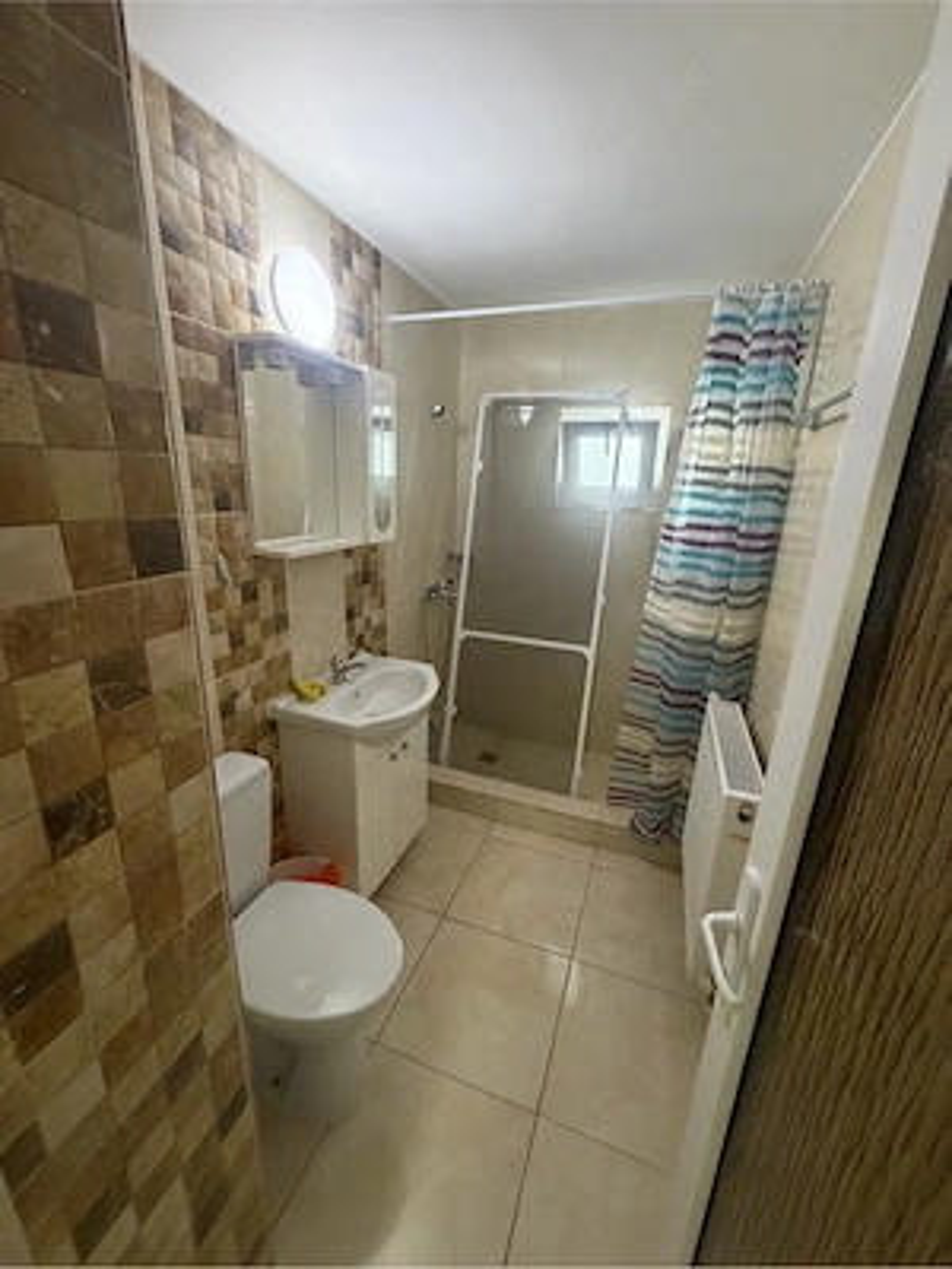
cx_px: 476
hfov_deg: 85.7
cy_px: 634
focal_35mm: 14
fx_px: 513
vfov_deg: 102.1
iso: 320
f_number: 2.2
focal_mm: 2.22
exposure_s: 1/50
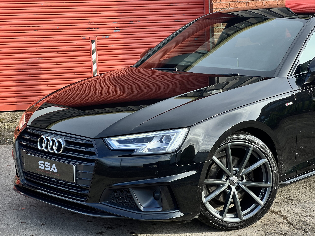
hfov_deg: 25.3
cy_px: 118
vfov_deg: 19.1
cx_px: 158
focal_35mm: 77
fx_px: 701
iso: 32
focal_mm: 9
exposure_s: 1/176
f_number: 2.8
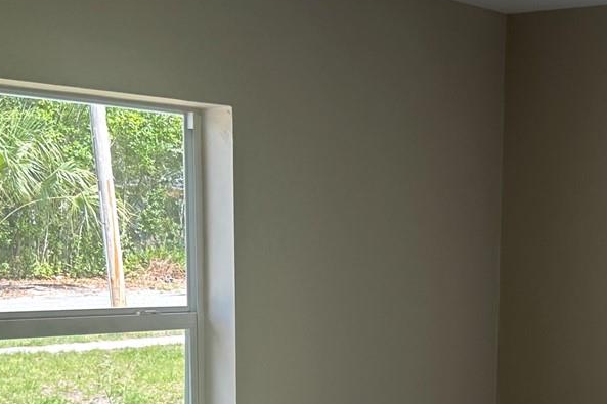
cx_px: 516
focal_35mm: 73
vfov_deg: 18.1
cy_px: 418
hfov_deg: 27.0
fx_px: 1230
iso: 40
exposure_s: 1/251
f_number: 1.5
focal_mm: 5.7
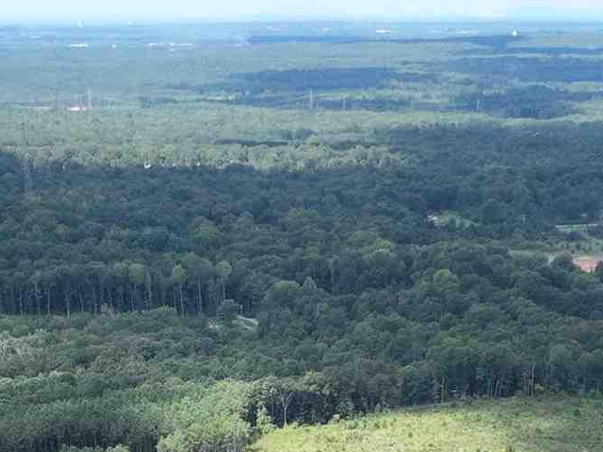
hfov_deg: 17.7
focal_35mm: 111
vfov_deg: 11.4
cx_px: 420
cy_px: 1029
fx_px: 1934
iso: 140
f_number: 2.8
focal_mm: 12.29
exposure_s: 1/1000
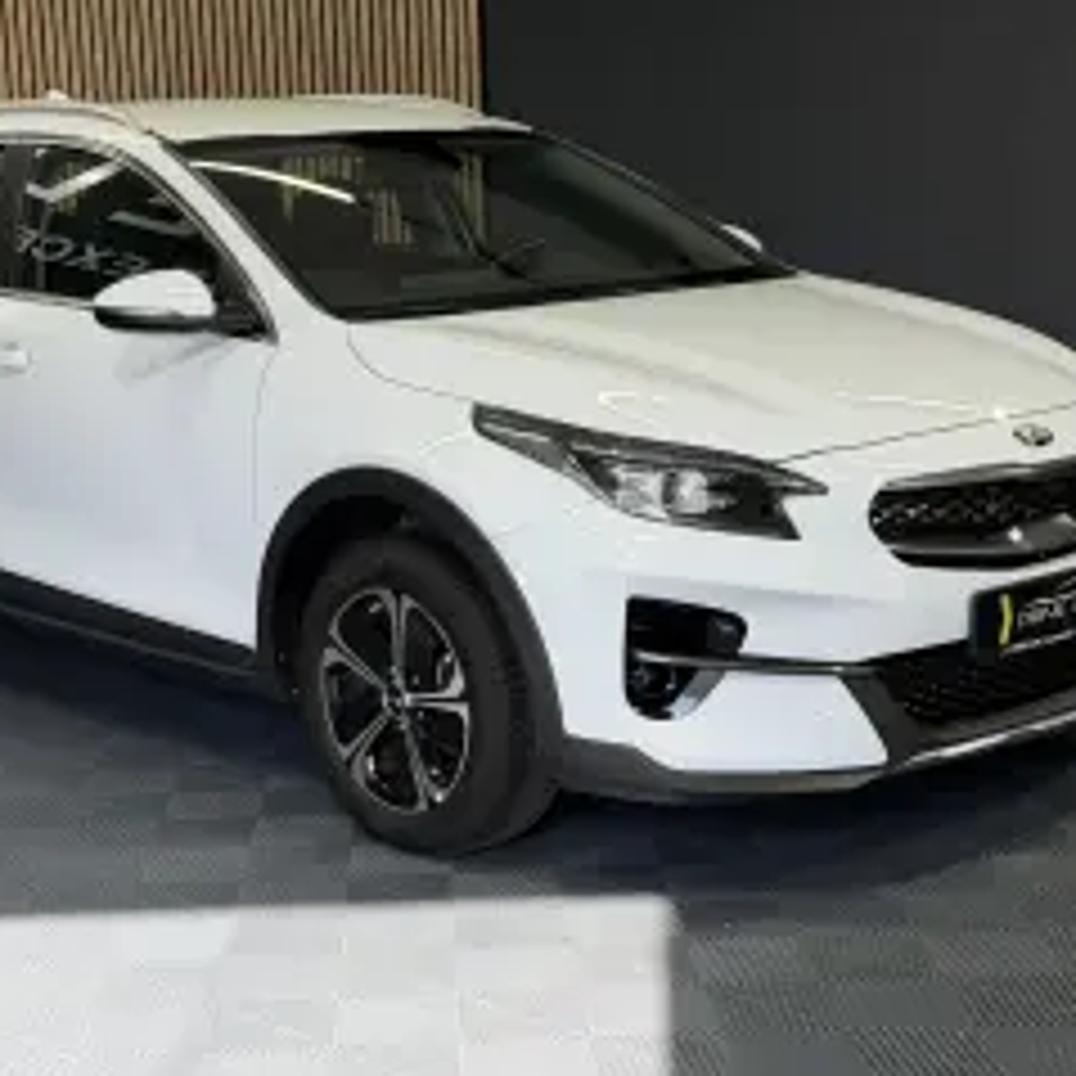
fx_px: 2251
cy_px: 500
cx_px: 455
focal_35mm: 64
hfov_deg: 26.9
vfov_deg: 26.9
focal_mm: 6.76
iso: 50
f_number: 1.78
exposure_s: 1/121
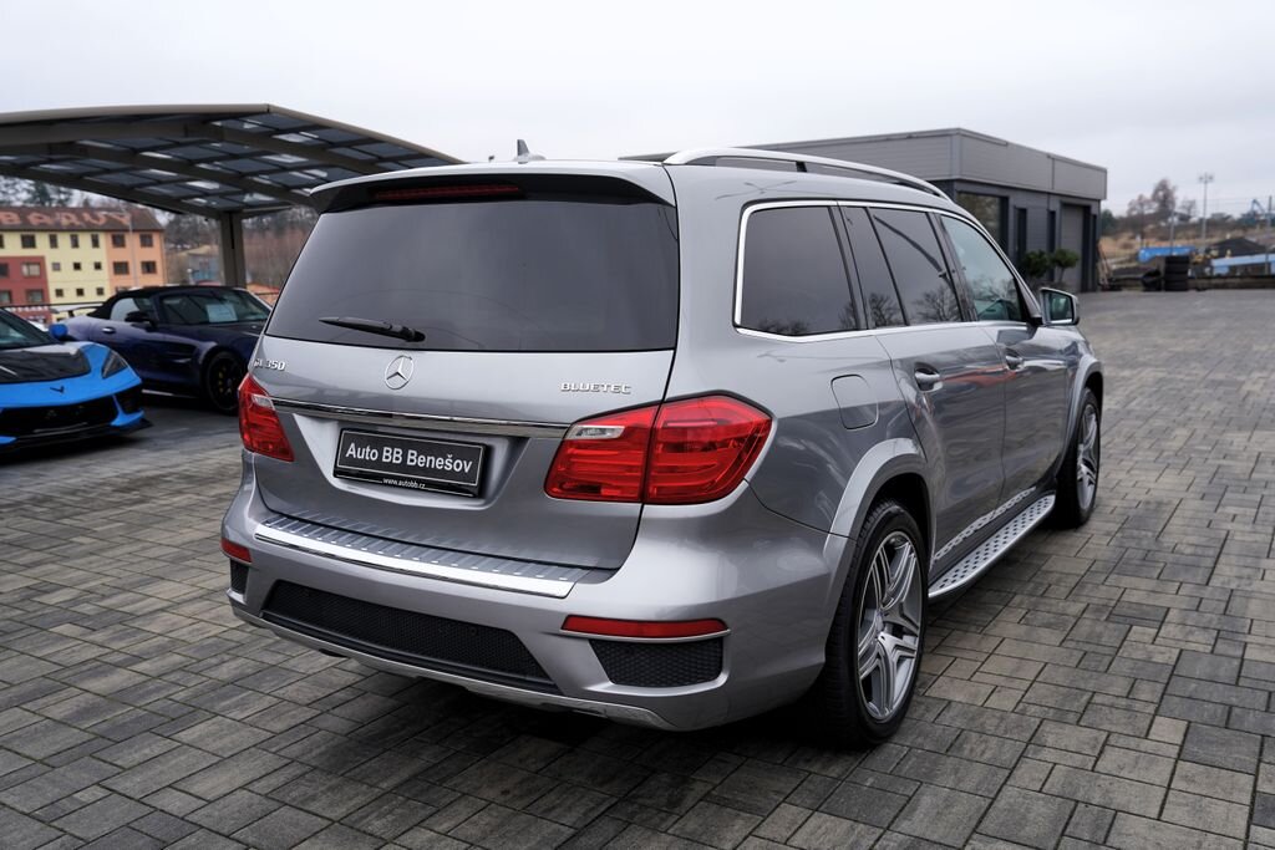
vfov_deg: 42.3
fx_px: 1098
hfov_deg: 60.3
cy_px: 425
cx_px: 638
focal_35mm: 31
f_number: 4
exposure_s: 1/80
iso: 100
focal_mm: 31
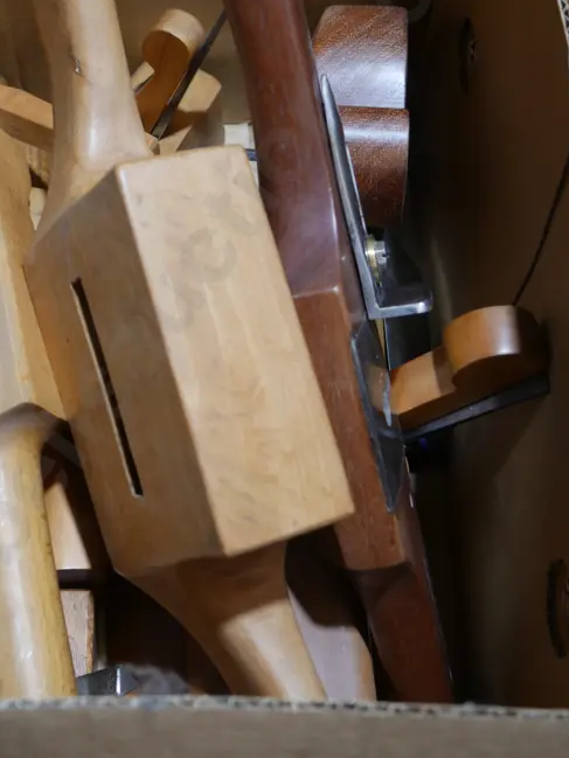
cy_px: 294
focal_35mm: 60
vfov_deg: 32.1
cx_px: 178
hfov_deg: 24.3
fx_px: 1315
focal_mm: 19
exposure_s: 1/60
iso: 320
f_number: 4.1
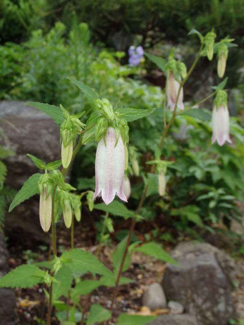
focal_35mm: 66
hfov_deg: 22.3
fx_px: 620
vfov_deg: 29.4
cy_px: 162
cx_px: 122
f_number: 4.4
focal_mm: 11.9
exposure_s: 1/100
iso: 125
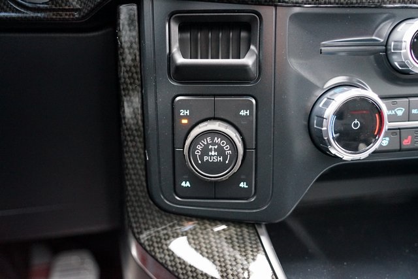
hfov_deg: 54.4
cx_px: 209
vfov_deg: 37.9
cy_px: 140
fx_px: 406
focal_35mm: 35
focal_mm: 35
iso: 6400
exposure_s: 1/25
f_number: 3.2
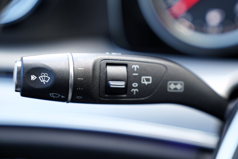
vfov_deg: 21.2
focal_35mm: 64
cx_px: 119
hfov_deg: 31.4
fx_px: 423
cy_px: 80
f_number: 2.8
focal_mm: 64
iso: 200
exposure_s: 1/80
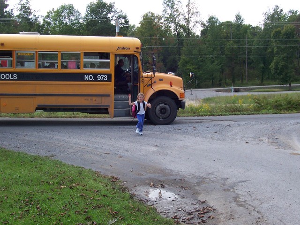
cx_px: 150
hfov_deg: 41.2
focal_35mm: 46
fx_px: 399
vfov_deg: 31.5
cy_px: 112
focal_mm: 7
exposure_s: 1/250
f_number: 5.6
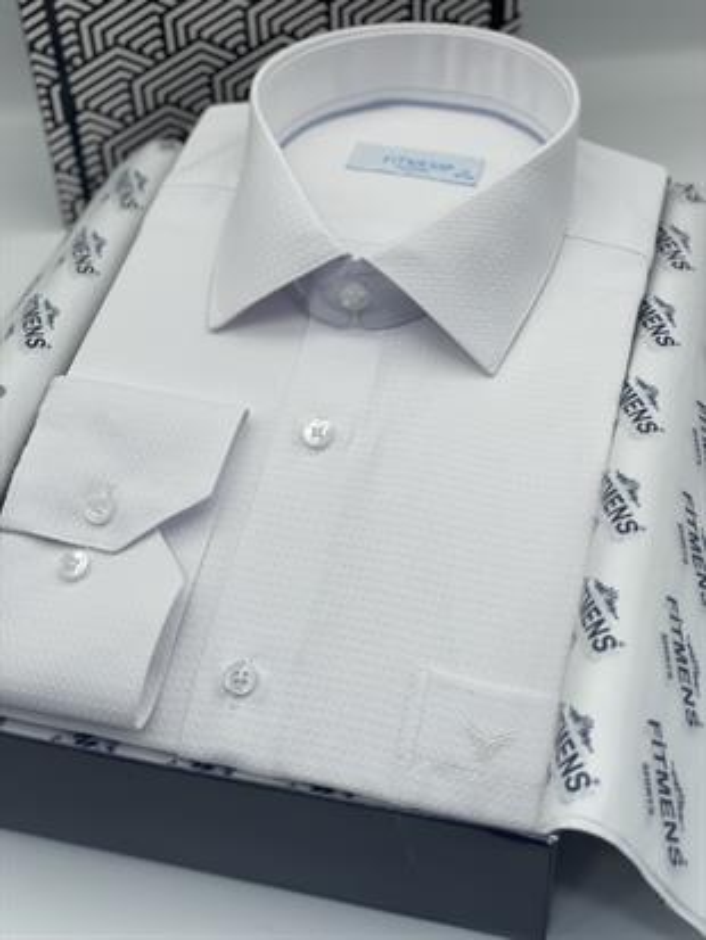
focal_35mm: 52
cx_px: 353
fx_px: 1413
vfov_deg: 36.8
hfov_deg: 28.0
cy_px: 470
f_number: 2
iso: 32
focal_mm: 6
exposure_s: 1/363
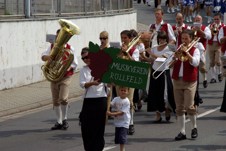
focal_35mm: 177
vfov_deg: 7.8
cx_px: 113
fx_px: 1112
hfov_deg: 11.6
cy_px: 76
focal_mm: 118
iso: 400
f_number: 8
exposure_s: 1/1000
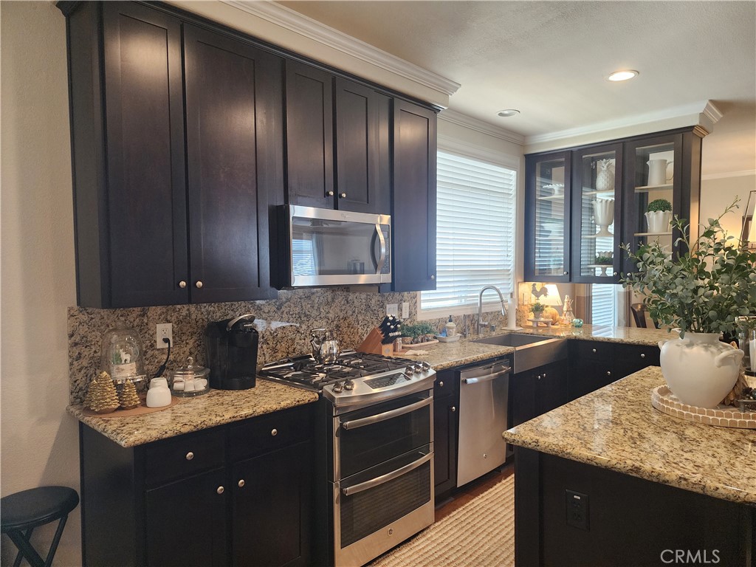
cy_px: 284
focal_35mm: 23
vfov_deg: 58.9
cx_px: 378
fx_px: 502
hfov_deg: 73.9
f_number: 1.8
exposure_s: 1/120
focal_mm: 6.4
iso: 400
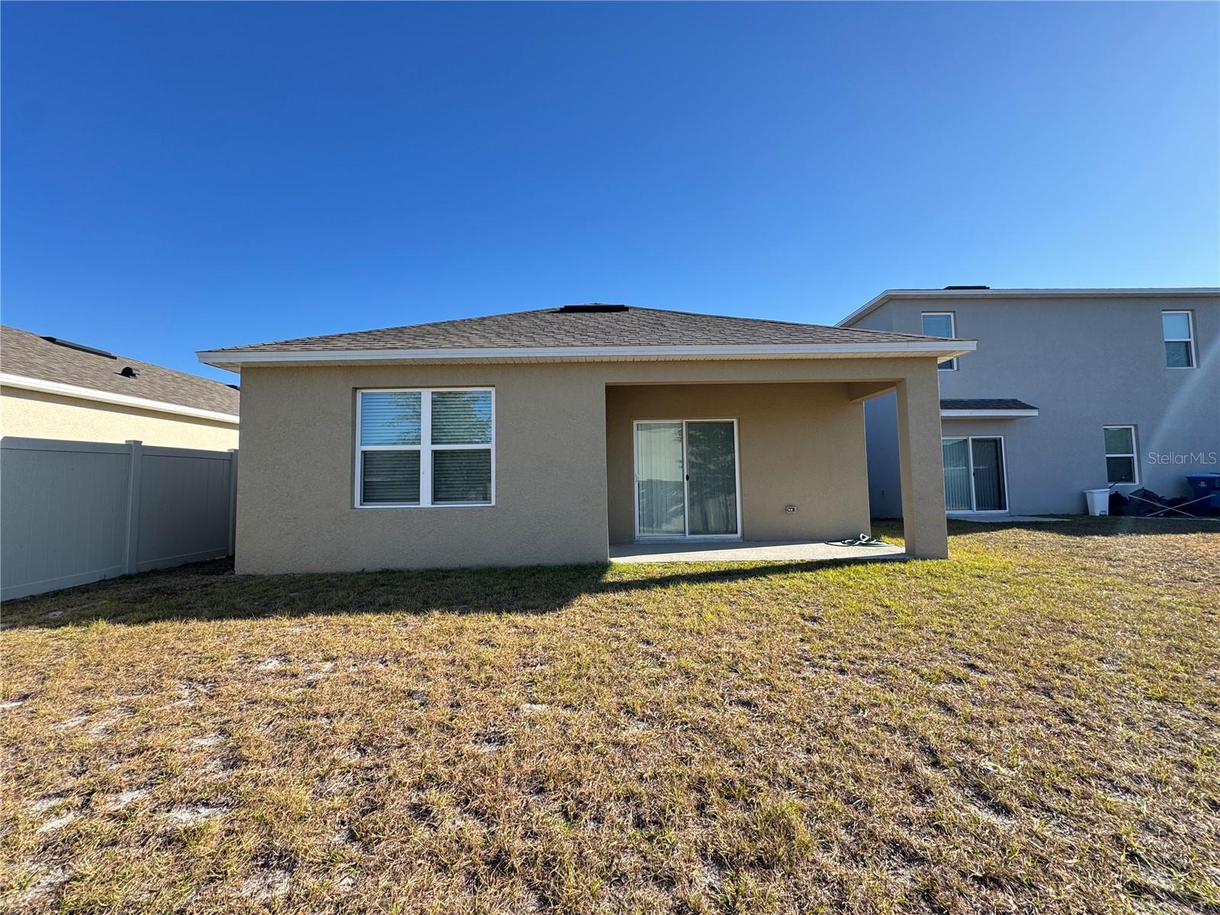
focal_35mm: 14
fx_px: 493
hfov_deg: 102.1
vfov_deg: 85.7
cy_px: 458
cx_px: 610
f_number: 2.2
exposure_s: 1/561
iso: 40
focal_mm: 2.22
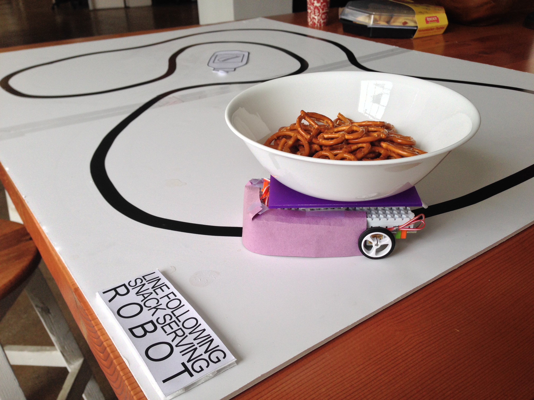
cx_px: 267
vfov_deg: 42.9
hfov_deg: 55.4
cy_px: 200
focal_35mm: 33
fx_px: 509
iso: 50
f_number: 2.4
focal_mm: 4.12
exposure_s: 1/131
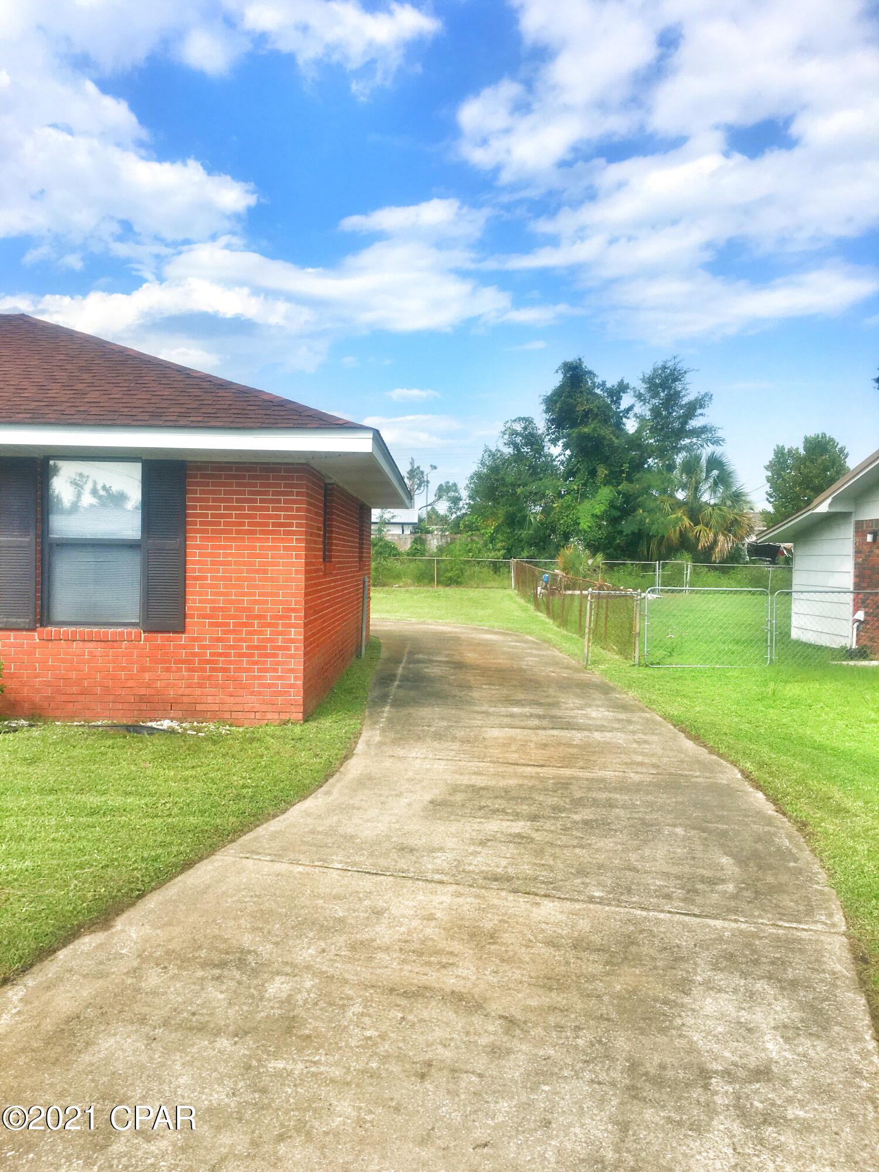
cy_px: 586
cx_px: 440
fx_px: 982
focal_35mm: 29
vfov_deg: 61.7
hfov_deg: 48.2
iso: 25
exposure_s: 1/1603
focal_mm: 4.15
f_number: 2.2
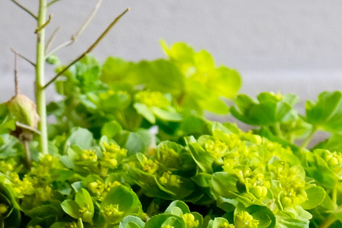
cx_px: -36
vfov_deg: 3.9
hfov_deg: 6.0
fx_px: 3268
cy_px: 612
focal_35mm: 344
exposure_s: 1/110
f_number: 4
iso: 800
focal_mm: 42.5
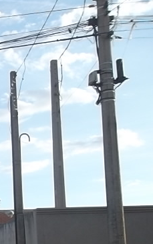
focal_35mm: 80
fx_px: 533
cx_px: -164
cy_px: 245
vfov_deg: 24.6
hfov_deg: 13.6
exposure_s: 1/350
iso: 80
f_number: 3.5
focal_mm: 4.9
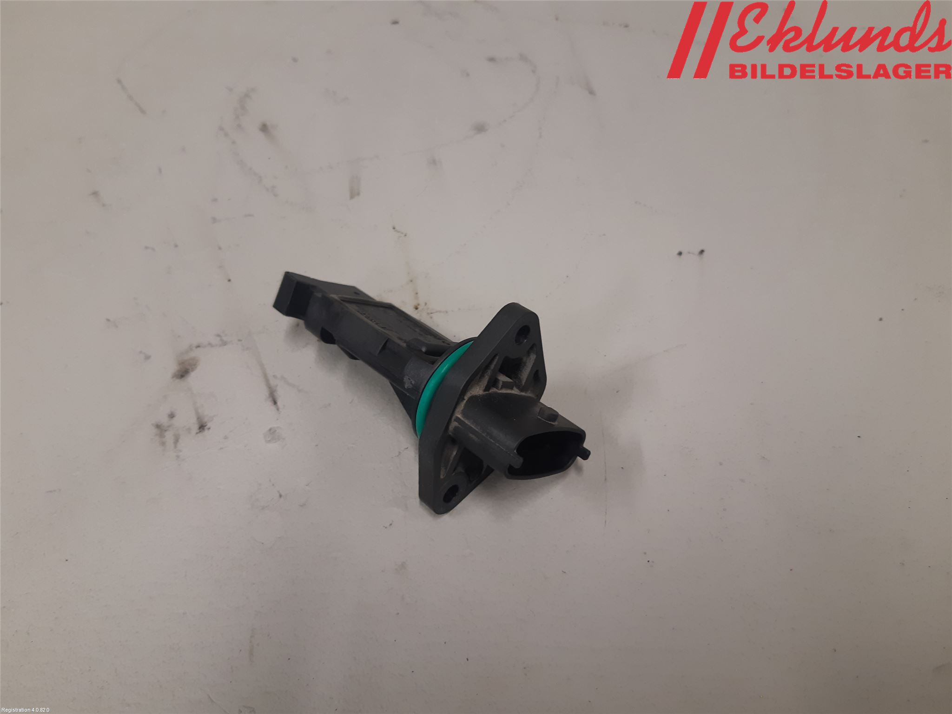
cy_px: 357
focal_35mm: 26
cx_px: 476
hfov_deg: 67.3
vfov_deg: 53.1
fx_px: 715
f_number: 1.7
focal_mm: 3.93
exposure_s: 1/50
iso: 100
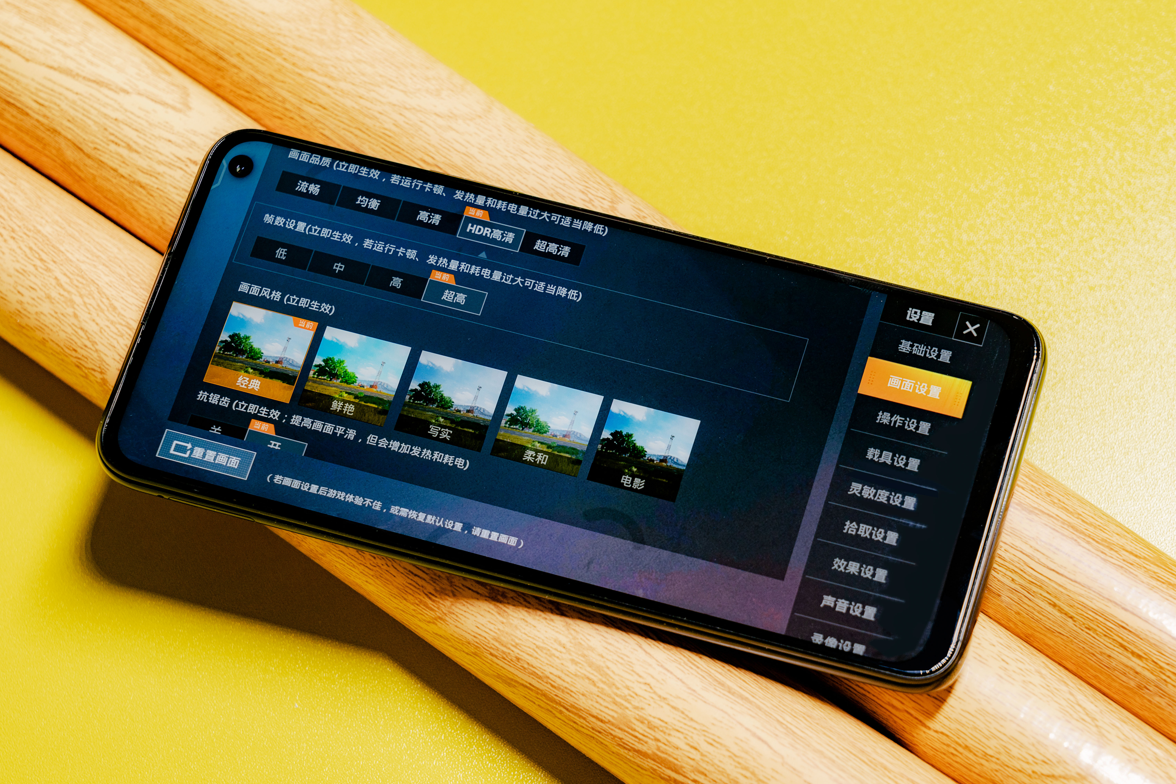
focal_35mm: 105
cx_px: 588
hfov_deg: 19.5
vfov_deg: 13.0
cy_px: 392
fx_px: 3430
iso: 160
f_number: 9
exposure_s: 1/25
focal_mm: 105
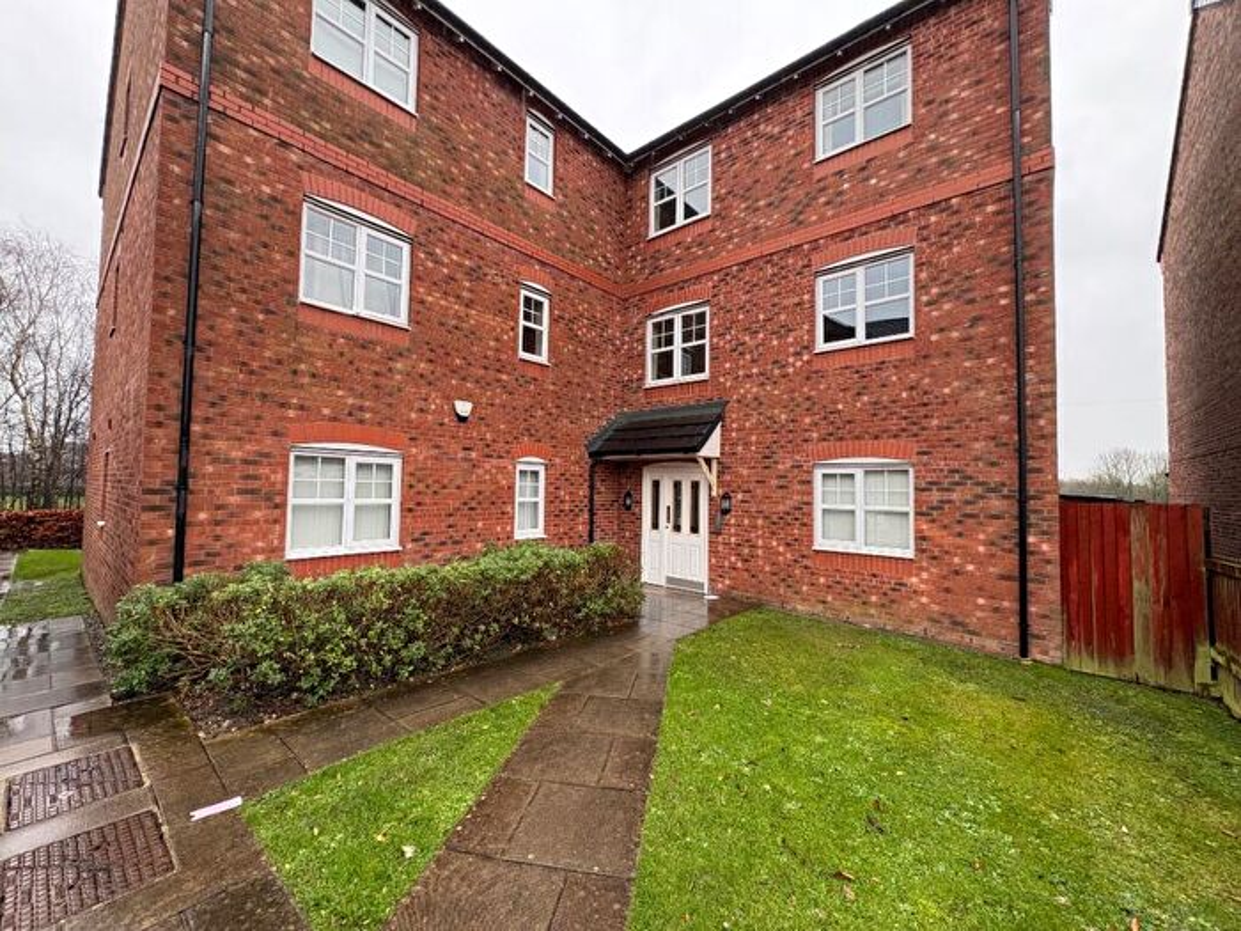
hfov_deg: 102.1
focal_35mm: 14
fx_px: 502
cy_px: 466
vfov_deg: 85.7
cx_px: 620
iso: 160
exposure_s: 1/99
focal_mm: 2.22
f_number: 2.2
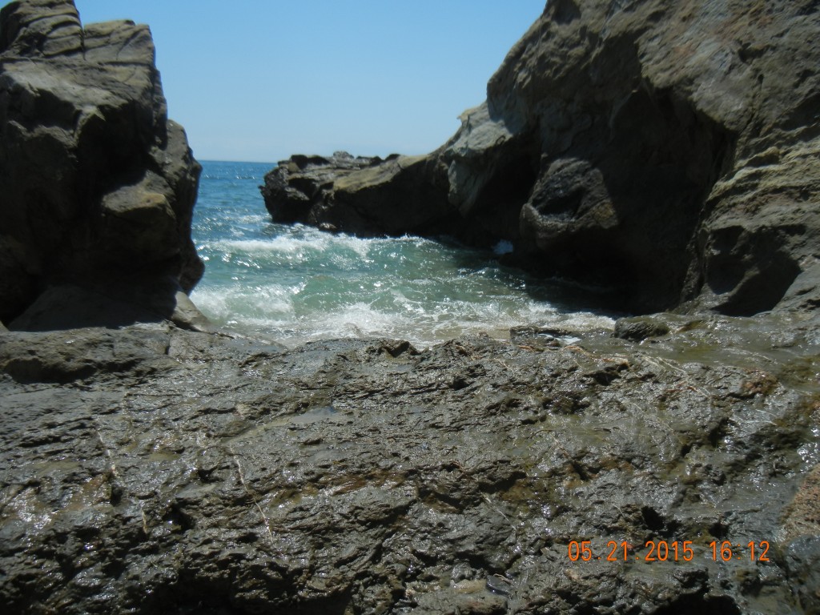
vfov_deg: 46.8
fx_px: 711
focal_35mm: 30
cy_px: 308
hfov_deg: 60.0
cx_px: 410
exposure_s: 1/708
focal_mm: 5.4
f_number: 7
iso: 160
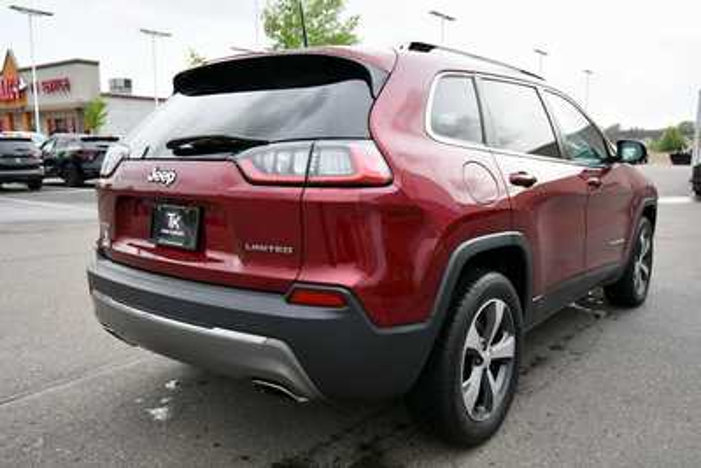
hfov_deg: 61.9
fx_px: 584
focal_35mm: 30
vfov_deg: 43.6
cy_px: 234
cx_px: 350
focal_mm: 20
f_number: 5.6
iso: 400
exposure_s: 1/250
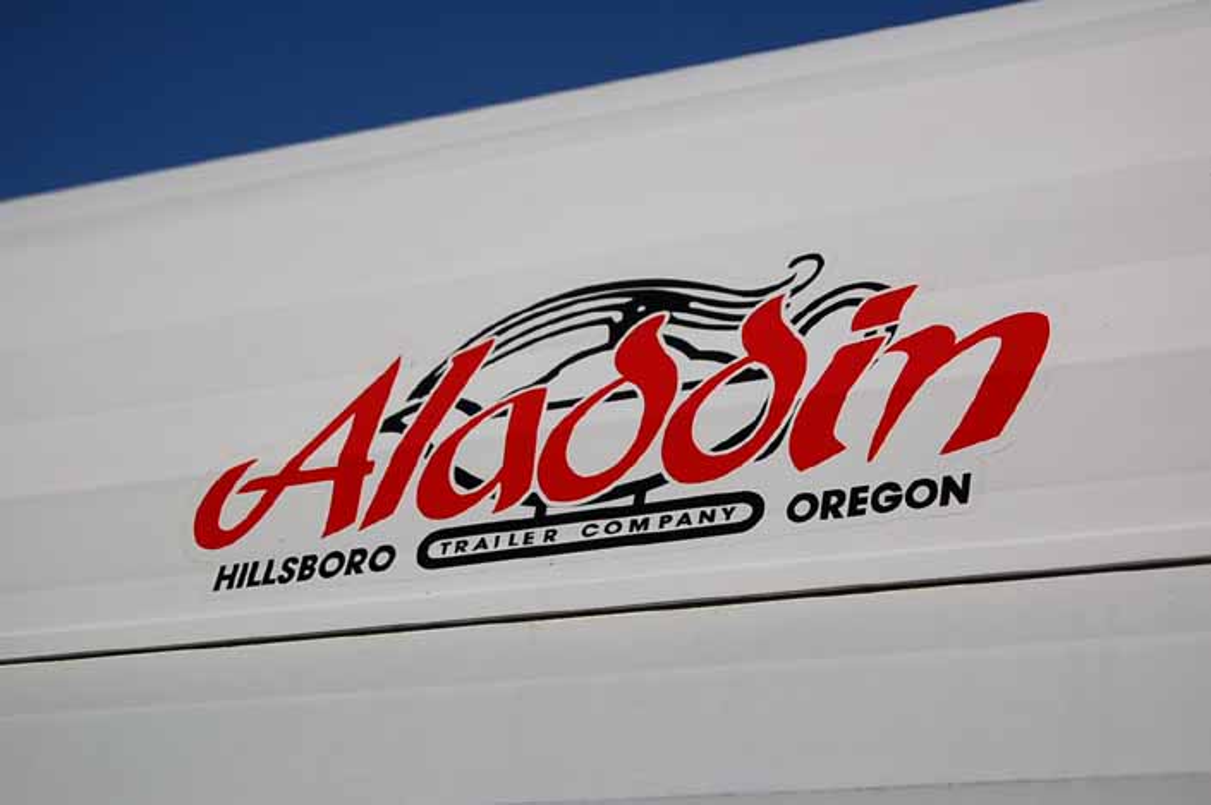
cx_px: 606
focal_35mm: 82
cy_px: 402
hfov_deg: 24.6
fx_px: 2773
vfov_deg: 16.5
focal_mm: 55
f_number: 5.6
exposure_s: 1/2500
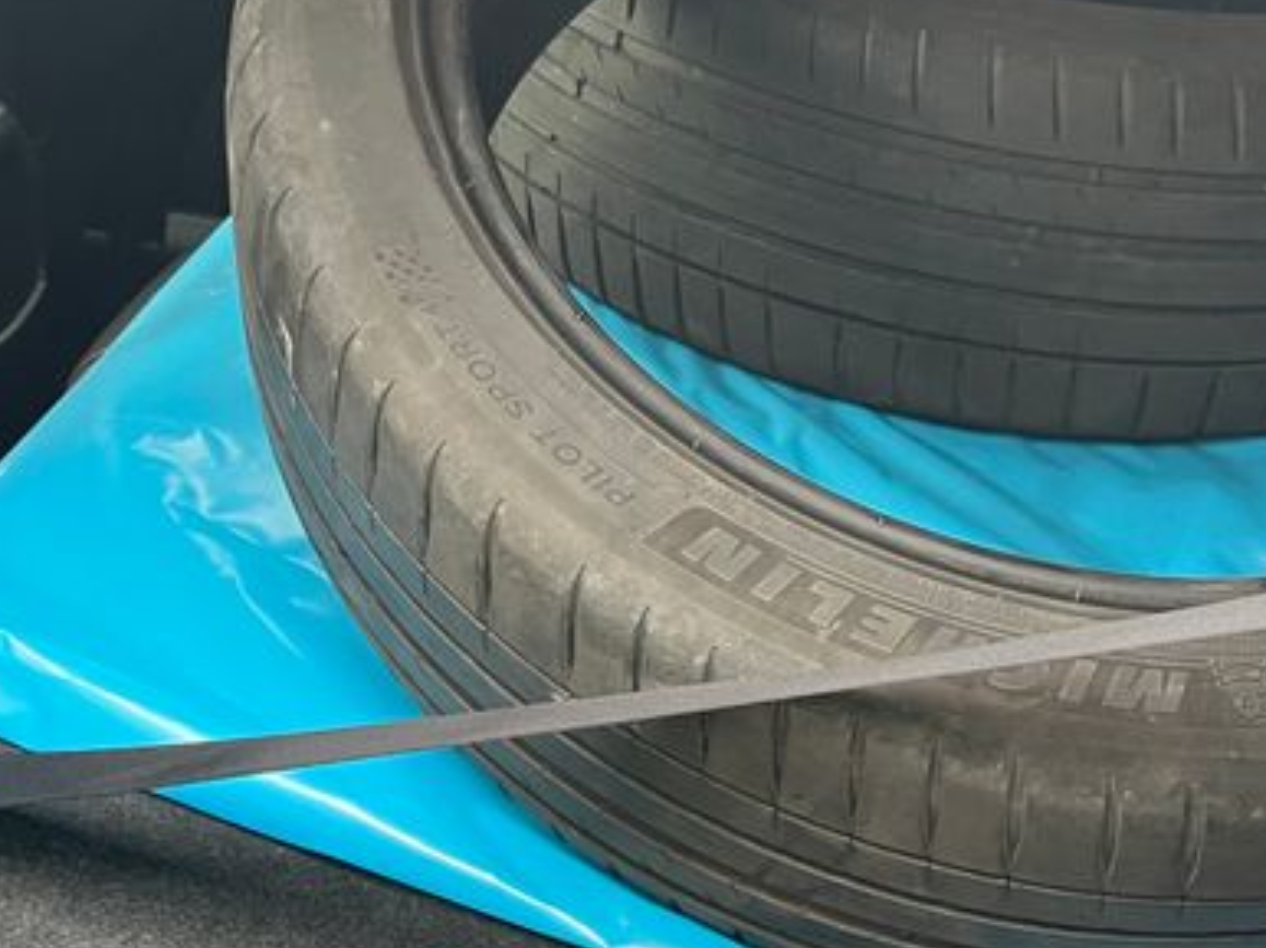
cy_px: 318
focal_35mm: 69
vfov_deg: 21.2
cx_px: 525
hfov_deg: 28.1
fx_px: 2522
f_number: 1.6
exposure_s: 1/60
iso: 125
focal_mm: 5.1
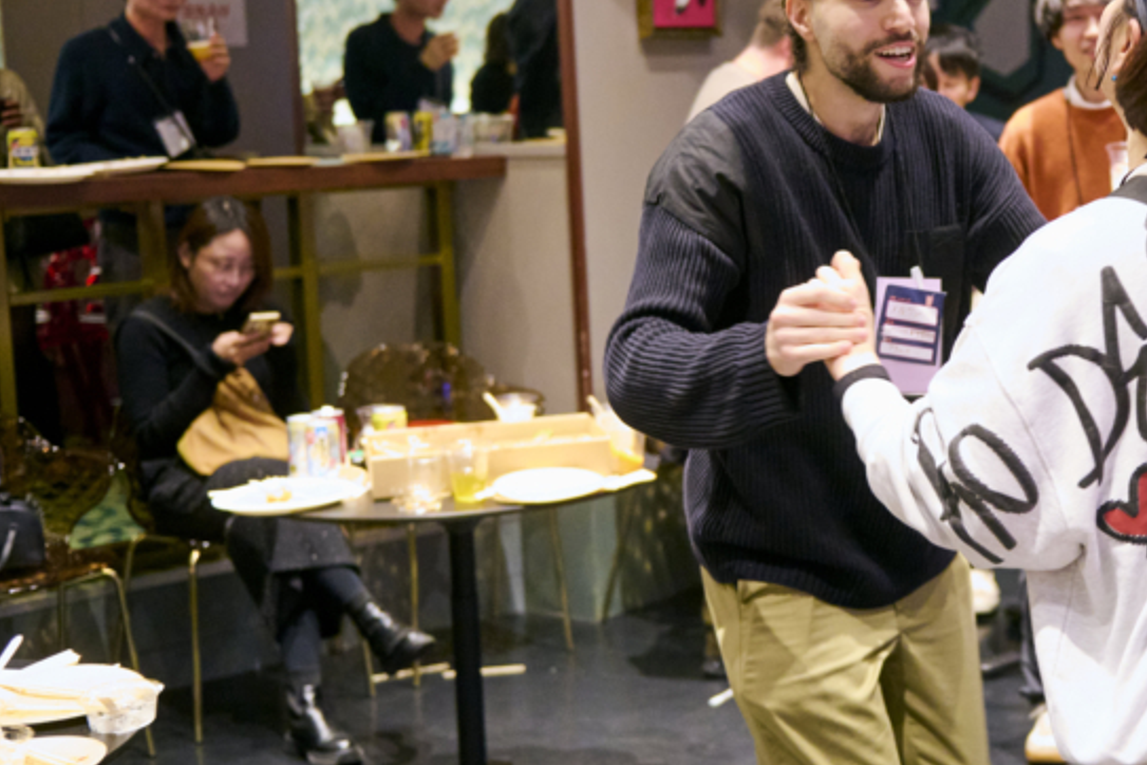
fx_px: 2103
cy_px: 265
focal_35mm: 66
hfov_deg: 29.6
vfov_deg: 20.6
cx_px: 957
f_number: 2.8
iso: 6400
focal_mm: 35
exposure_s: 1/125
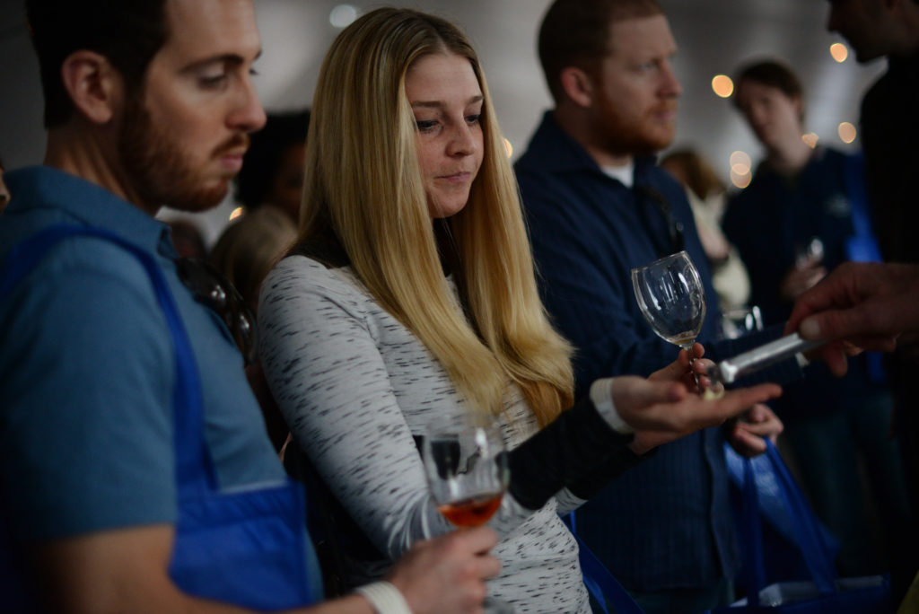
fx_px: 1277
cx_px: 460
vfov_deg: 27.0
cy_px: 307
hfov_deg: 39.6
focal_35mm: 50
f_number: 1.4
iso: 1250
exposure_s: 1/2500
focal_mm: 50
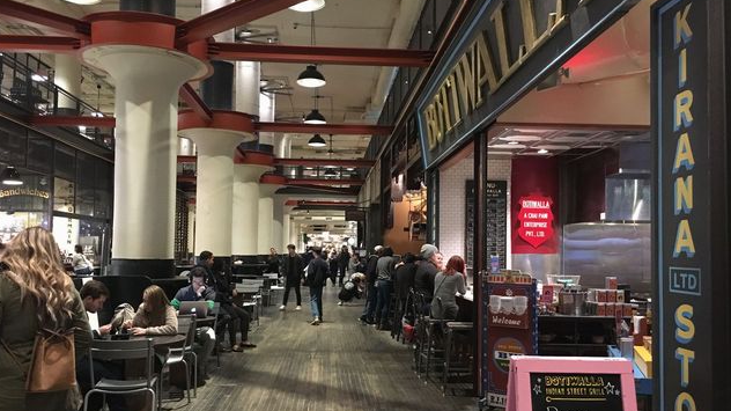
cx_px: 362
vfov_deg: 36.6
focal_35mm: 32
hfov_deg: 61.0
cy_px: 223
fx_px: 620
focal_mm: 4.15
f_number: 2.2
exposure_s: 1/15
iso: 250
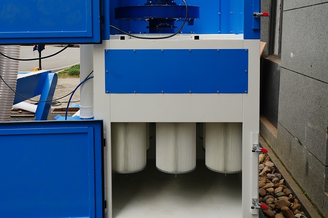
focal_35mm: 26
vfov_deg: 49.5
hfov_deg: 69.4
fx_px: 237
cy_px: 109
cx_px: 164
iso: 100
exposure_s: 1/45
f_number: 8
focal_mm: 26
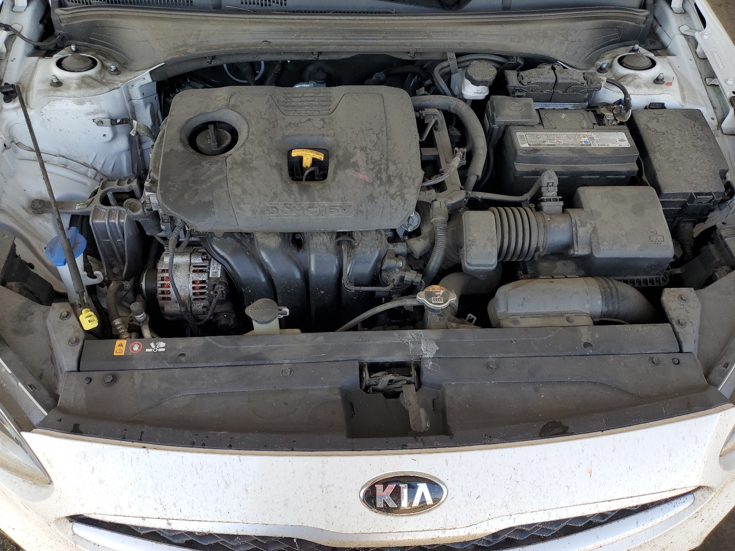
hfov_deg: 67.3
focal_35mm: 26
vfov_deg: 53.1
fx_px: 552
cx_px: 368
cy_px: 276
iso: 50
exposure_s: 1/270
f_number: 1.5
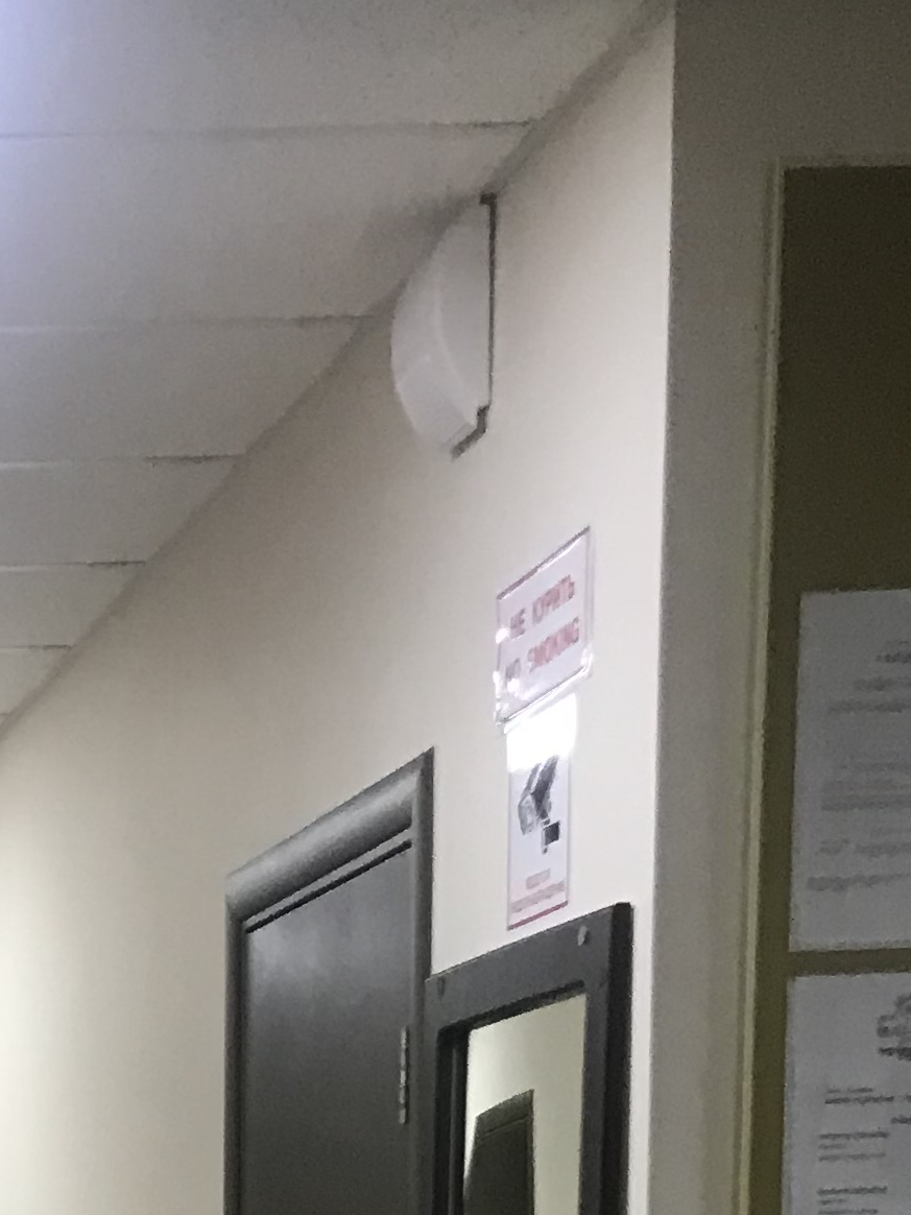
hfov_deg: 14.1
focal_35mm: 97
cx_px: -514
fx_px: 3404
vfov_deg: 17.7
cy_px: 1919
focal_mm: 3.99
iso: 40
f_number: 1.8
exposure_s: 1/25
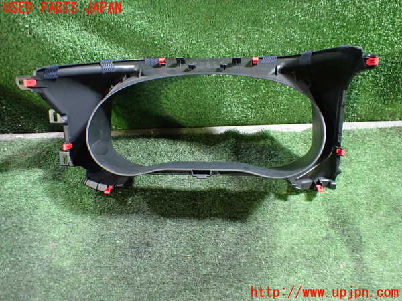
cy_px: 150
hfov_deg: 60.0
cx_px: 201
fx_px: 348
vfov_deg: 46.8
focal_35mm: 30
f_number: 2.3
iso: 1000
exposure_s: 1/30
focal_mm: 5.4
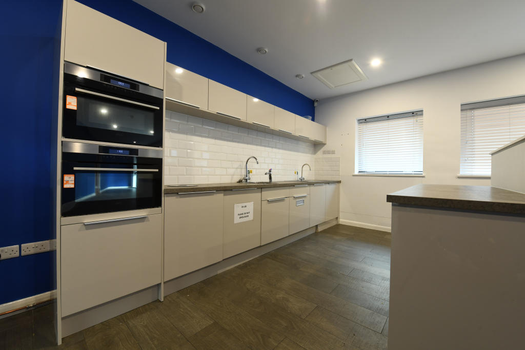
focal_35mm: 14
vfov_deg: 81.2
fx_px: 204
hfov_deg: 104.2
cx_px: 262
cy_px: 175
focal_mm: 14
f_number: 8
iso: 800
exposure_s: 1/3
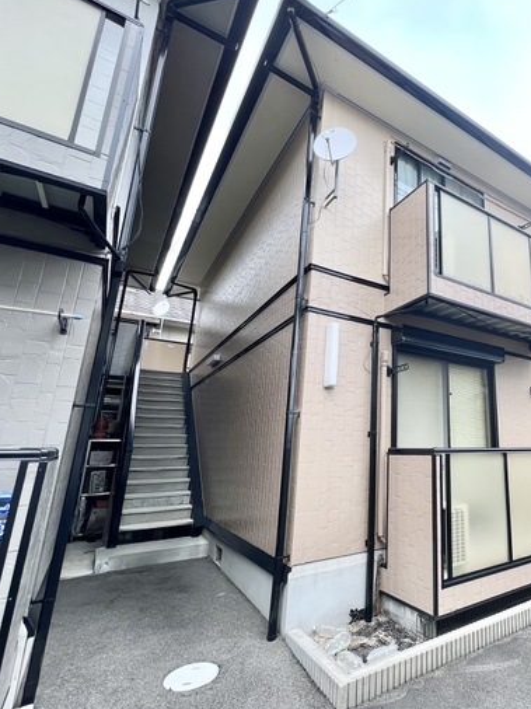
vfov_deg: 87.8
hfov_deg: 65.3
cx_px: 423
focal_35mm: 18
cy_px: 351
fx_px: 368
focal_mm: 1.57
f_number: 1.8
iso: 32
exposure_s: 1/346
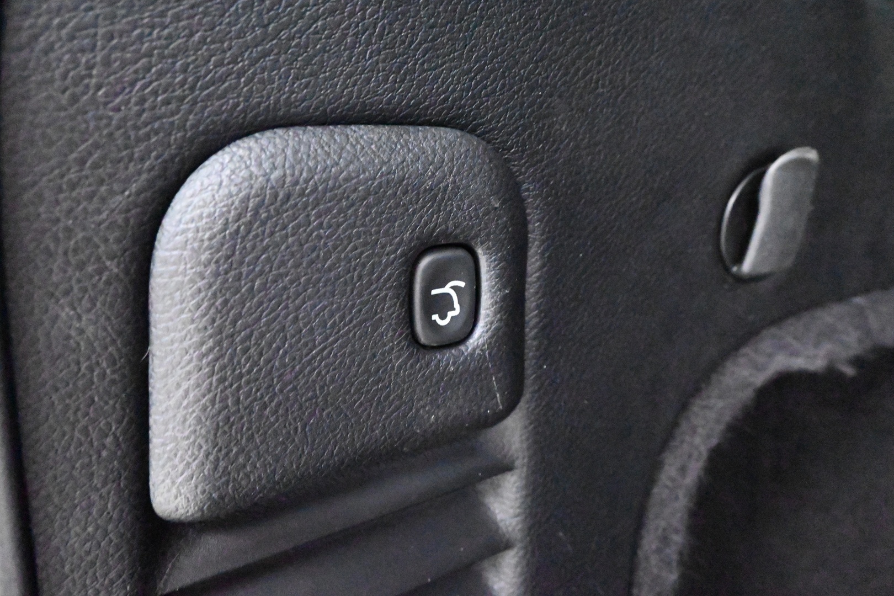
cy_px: 298
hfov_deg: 67.4
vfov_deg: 47.9
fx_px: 670
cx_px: 447
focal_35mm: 27
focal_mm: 18
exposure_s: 1/30
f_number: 6.3
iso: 36000
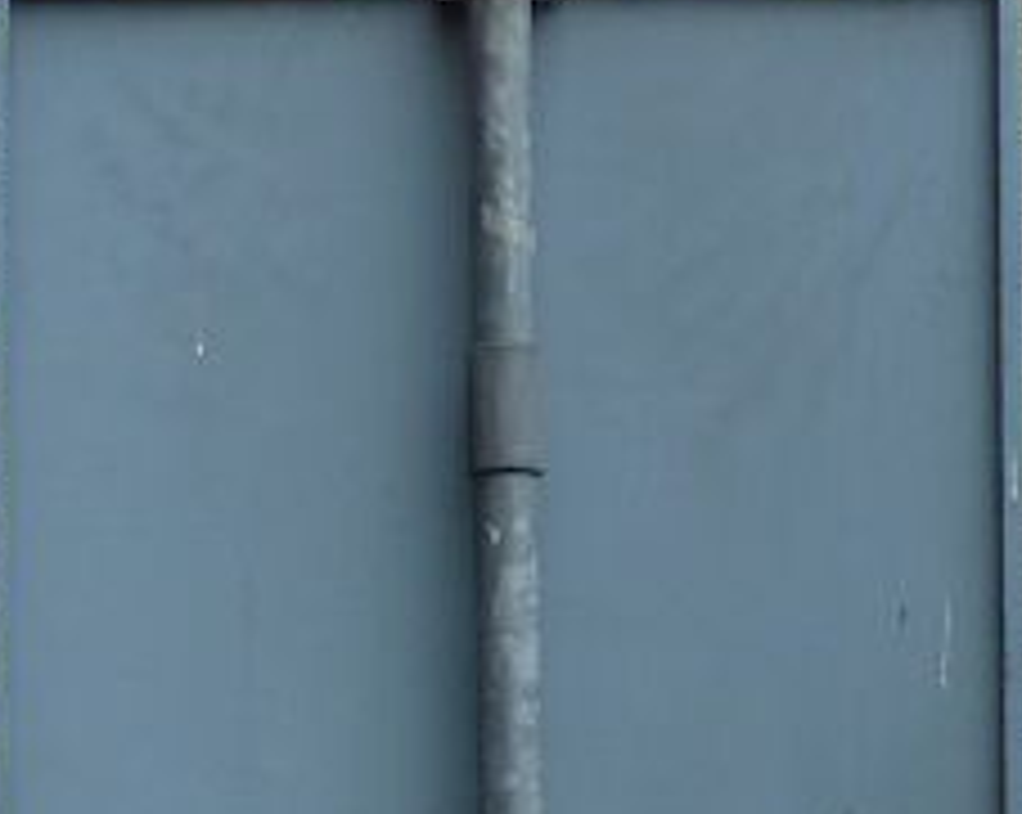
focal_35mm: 260
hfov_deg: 7.4
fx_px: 7854
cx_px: 45
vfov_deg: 5.9
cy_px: 292
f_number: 3.9
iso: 80
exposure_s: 1/100
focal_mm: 9.7
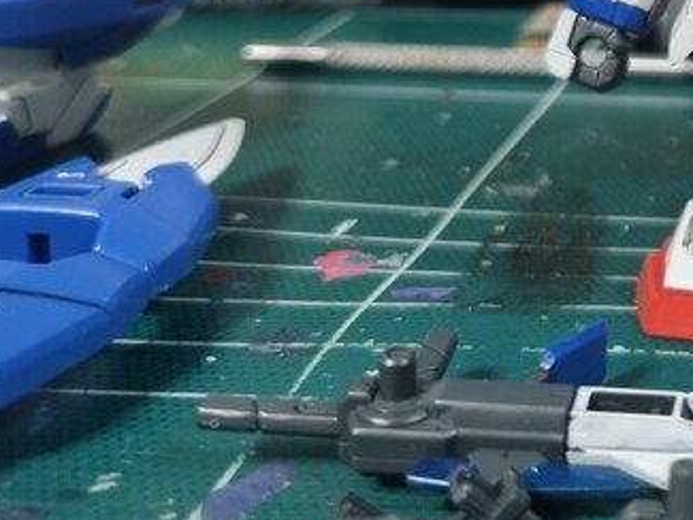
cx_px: 844
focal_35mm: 72
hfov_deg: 24.4
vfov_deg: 19.5
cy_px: -59
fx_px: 1442
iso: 250
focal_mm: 5.4
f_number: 1.8
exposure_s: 1/40
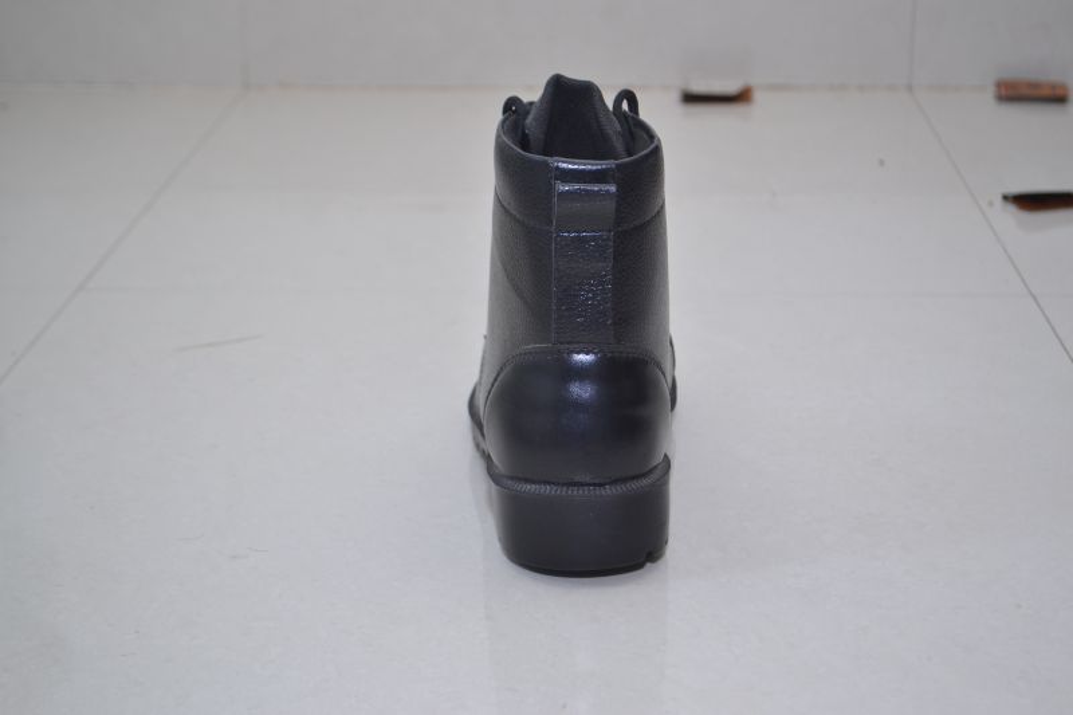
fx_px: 2011
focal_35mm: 68
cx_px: 536
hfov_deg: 29.9
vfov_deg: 20.2
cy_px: 358
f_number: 5.6
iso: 400
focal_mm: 45
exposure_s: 1/125
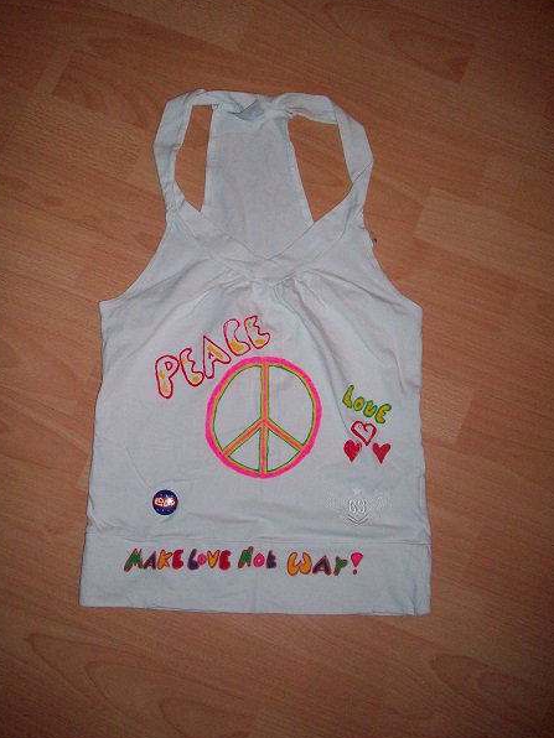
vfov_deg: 45.8
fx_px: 875
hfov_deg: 35.1
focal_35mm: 41
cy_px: 352
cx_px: 253
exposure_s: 1/45
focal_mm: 6.2
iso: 160
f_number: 2.8
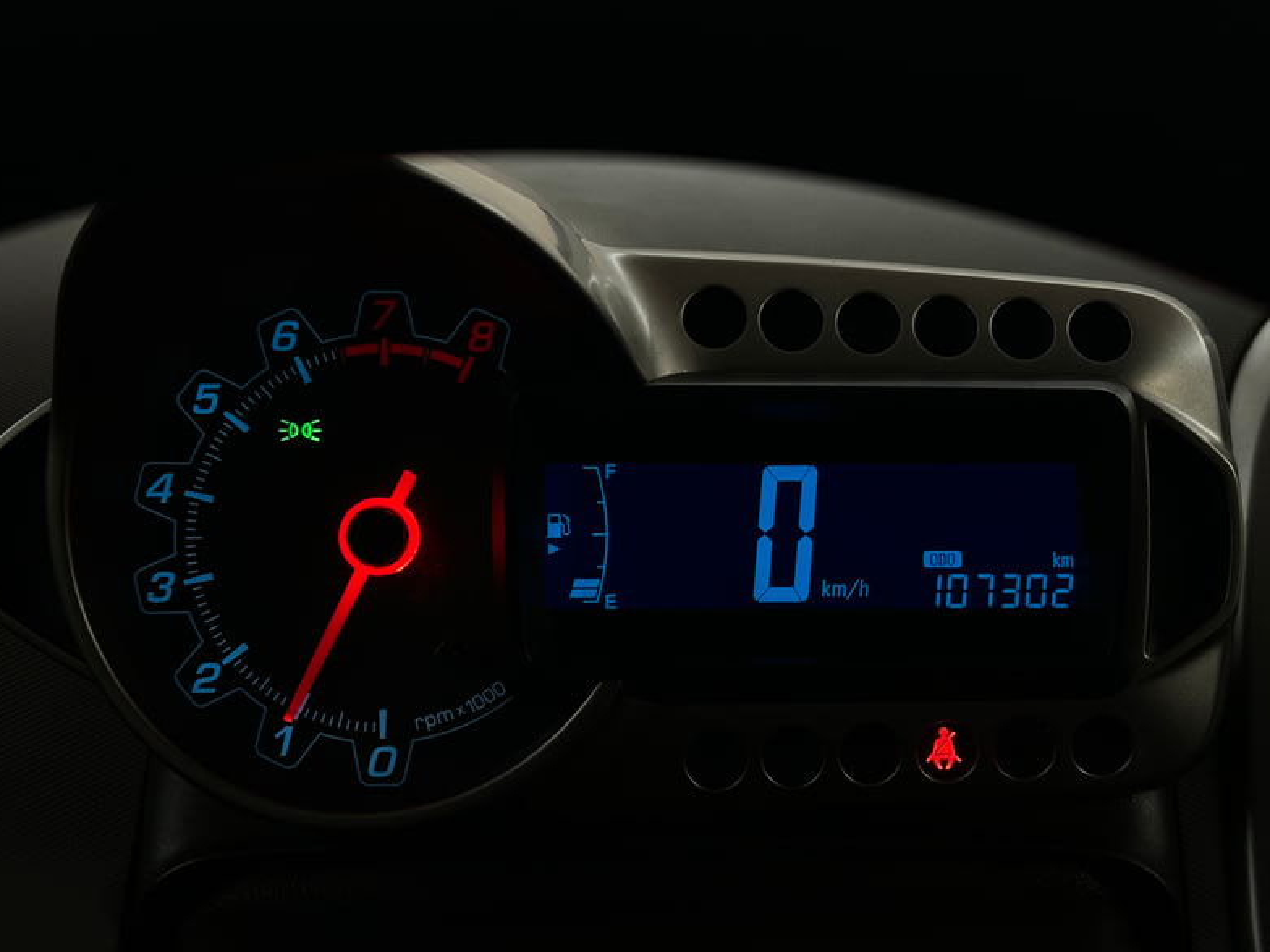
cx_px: 717
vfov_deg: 26.6
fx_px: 2018
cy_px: 489
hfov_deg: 34.9
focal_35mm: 55
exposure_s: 1/50
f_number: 1.78
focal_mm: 6.86
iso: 50
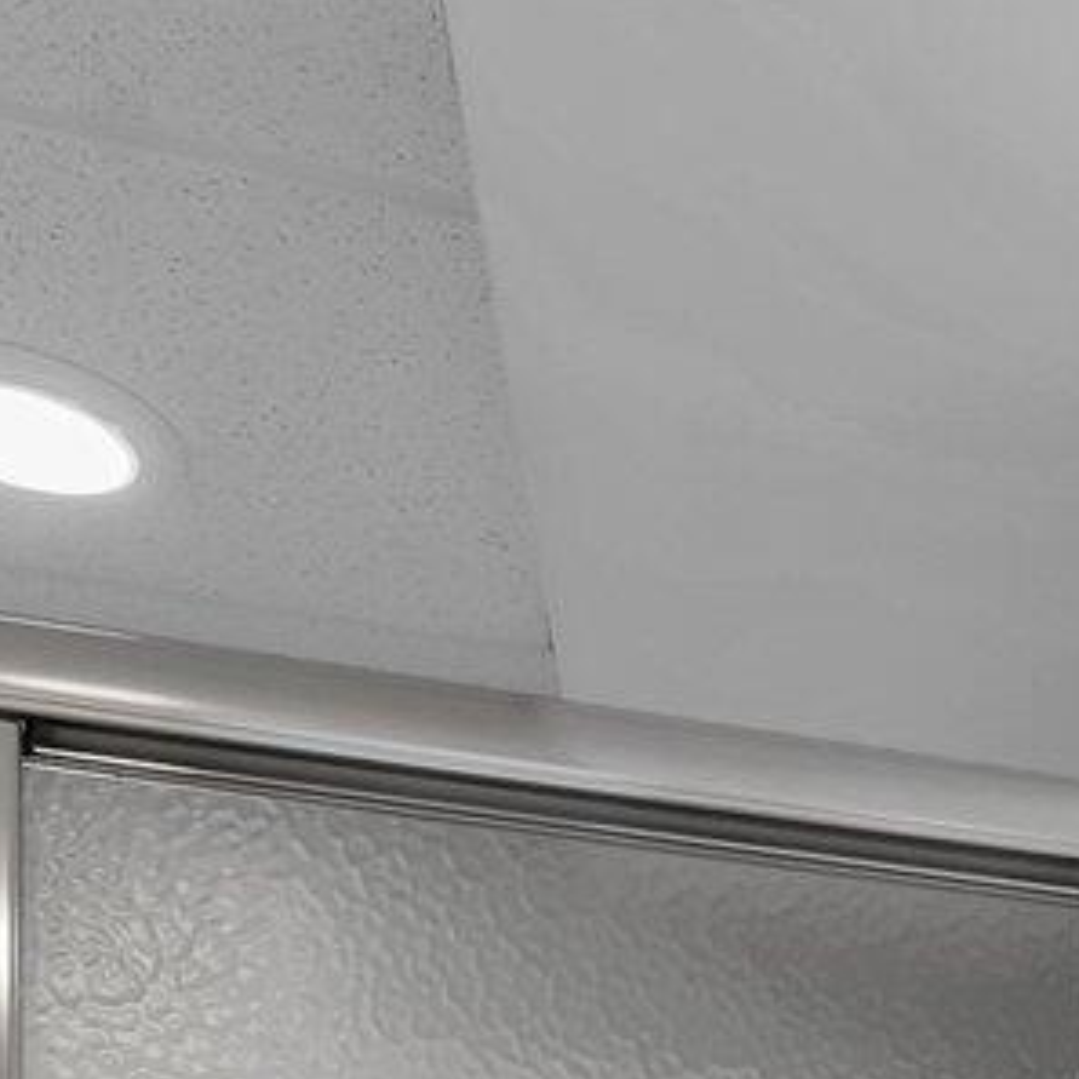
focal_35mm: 82
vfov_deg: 16.3
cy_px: 2153
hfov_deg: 17.4
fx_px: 2892
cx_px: 1904
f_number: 7.1
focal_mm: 14
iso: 640
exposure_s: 1/10
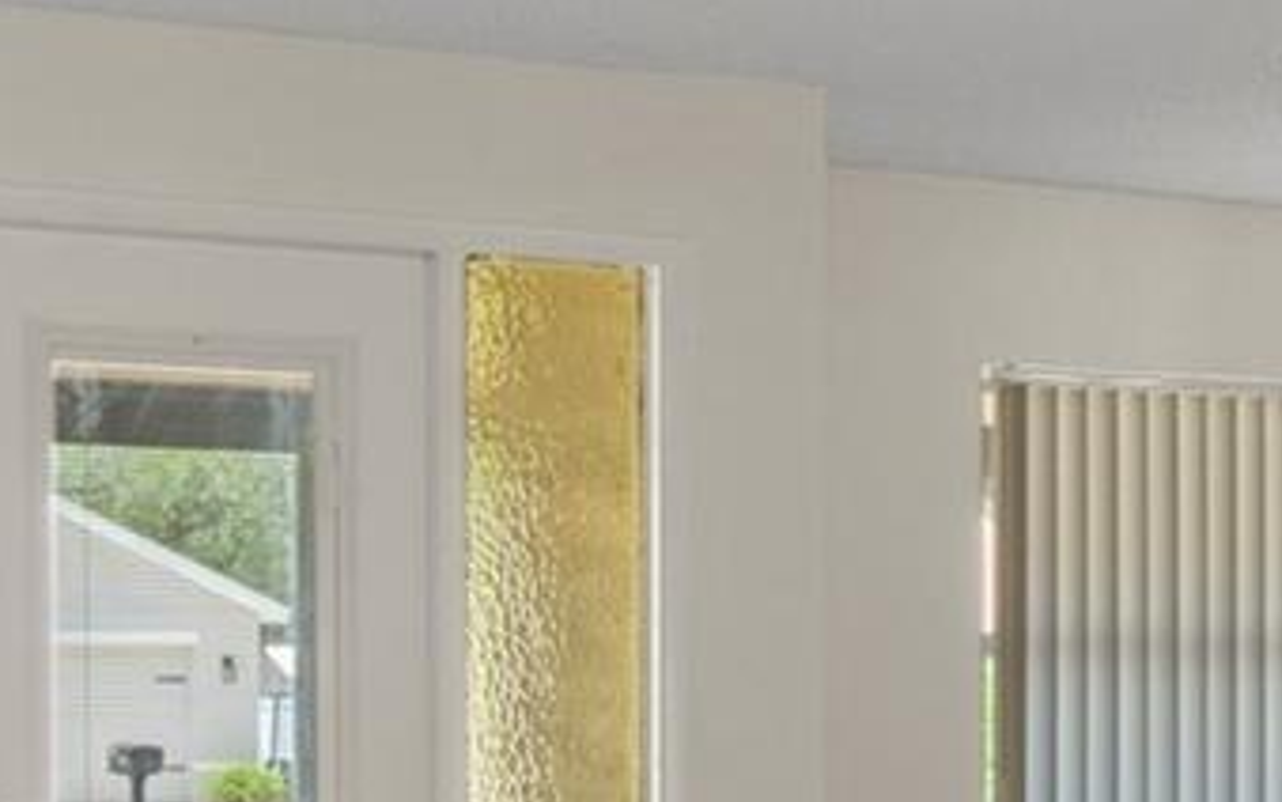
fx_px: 3529
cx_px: 1675
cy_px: 738
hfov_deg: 19.0
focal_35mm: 101
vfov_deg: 12.8
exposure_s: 1/2.5
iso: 400
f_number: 8
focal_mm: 21
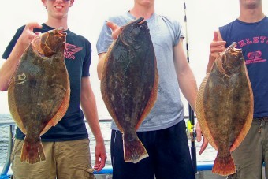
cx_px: 155
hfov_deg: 44.3
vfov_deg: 30.5
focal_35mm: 44
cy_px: 80
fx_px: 328
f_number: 2.8
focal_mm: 5.85
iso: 64
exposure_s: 1/200
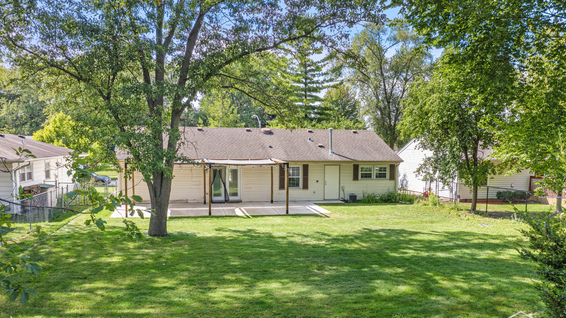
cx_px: 287
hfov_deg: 64.3
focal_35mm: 30
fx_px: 450
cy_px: 185
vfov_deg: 38.8
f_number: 5
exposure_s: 1/120
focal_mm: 10.26
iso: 100
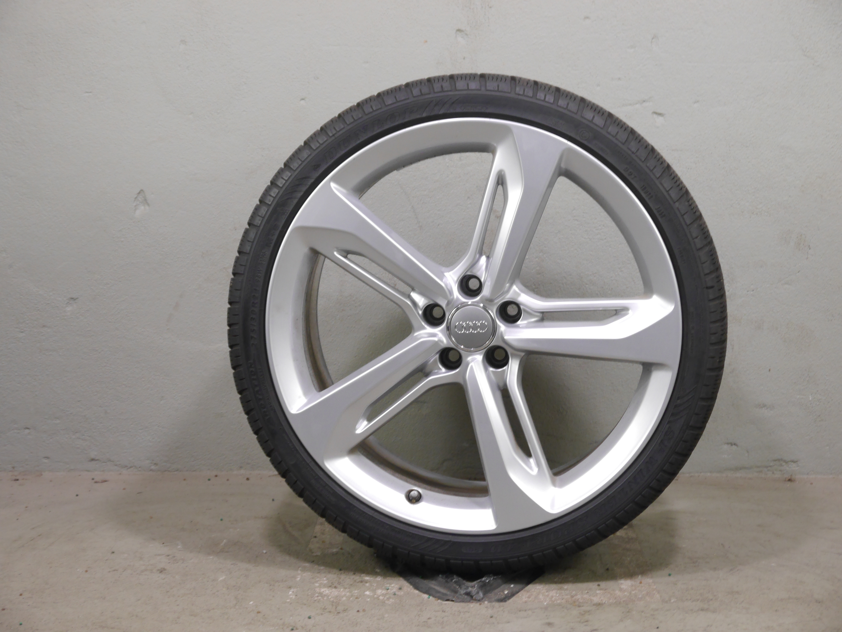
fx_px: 1508
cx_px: 421
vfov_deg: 23.7
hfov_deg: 31.2
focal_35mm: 62
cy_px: 316
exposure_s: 1/40
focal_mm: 31
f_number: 5.6
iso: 800
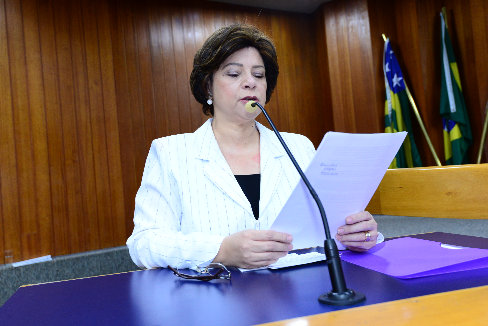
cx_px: 244
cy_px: 163
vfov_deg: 37.9
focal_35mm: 35
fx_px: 475
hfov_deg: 54.4
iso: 2500
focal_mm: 35
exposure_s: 1/60
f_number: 5.6
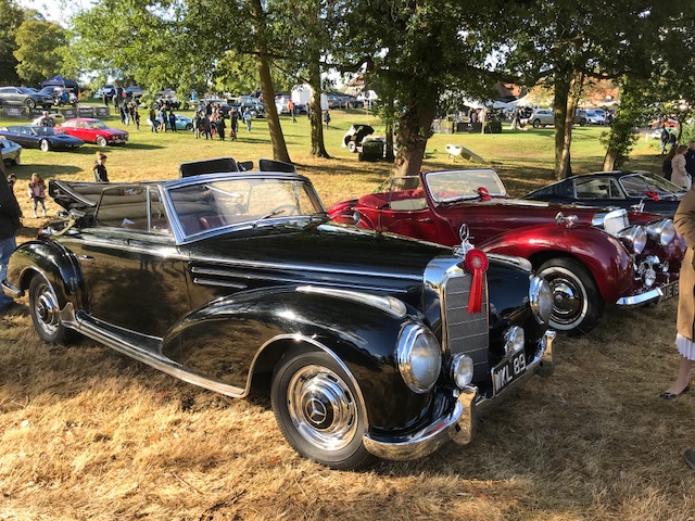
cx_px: 348
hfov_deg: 63.4
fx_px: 562
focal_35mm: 28
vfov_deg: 49.7
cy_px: 260
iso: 20
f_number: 1.8
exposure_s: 1/460
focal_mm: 3.99
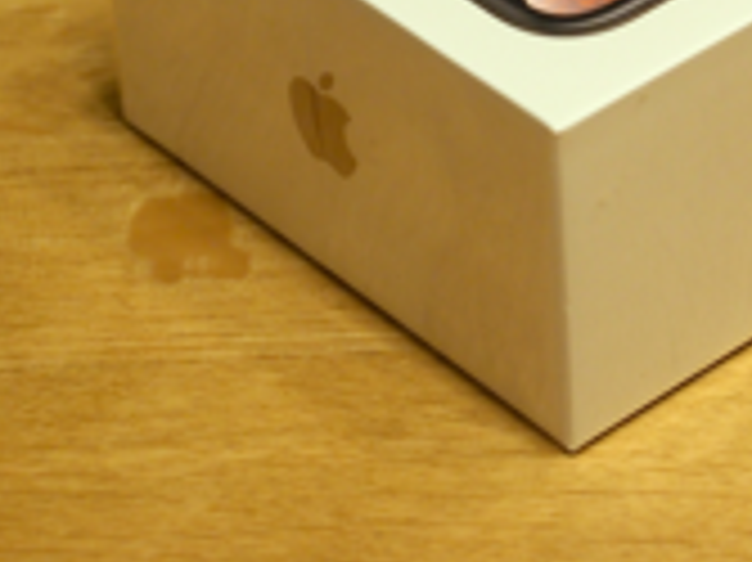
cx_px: 797
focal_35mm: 201
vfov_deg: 7.3
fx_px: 4363
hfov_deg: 9.8
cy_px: -70
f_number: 4
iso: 500
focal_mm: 40
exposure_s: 1/80
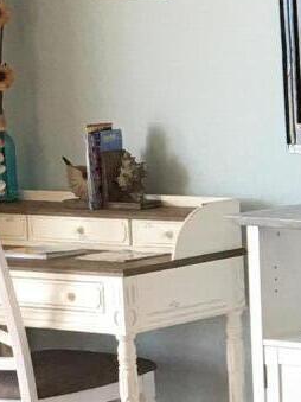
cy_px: 222
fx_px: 1984
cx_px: 704
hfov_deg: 8.1
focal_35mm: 171
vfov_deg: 11.6
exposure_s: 1/30
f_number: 2.2
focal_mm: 4.15
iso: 32
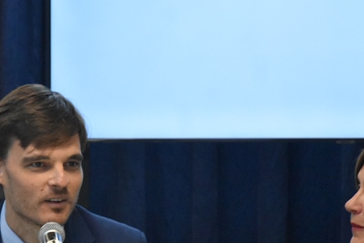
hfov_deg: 5.9
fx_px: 3521
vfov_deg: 4.0
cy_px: 199
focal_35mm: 348
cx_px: 64
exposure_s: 1/250
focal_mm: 105
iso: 3600
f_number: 5.6
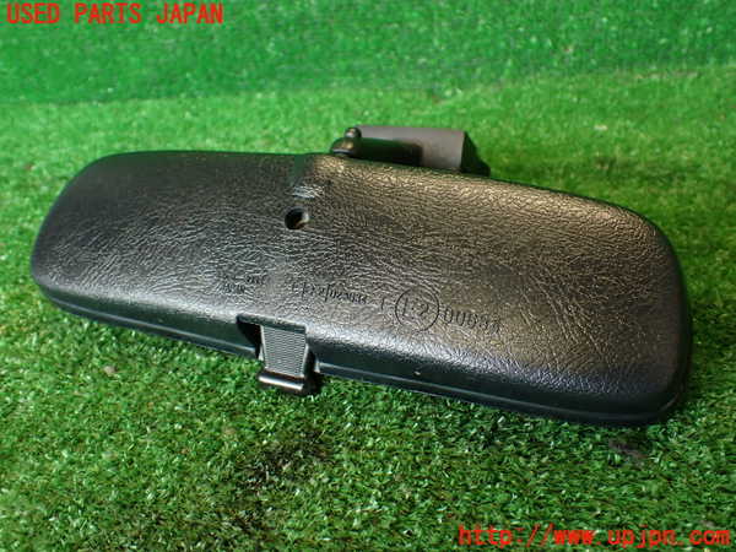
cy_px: 276
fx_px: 680
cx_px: 368
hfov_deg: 56.8
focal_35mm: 32
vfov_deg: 44.2
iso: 200
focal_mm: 5.79
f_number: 2.4
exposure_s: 1/50
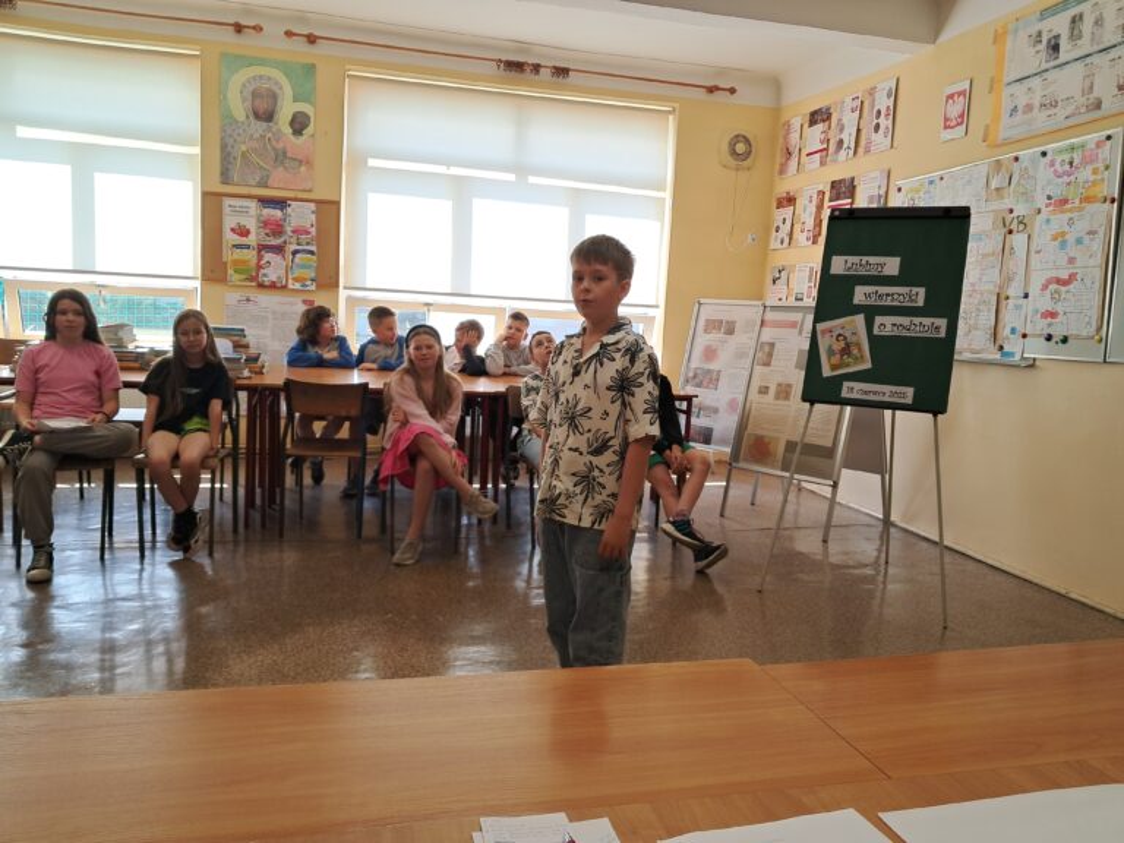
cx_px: 562
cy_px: 422
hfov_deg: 65.3
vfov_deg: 51.4
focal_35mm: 27
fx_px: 877
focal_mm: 4
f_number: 1.8
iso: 50
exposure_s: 1/100
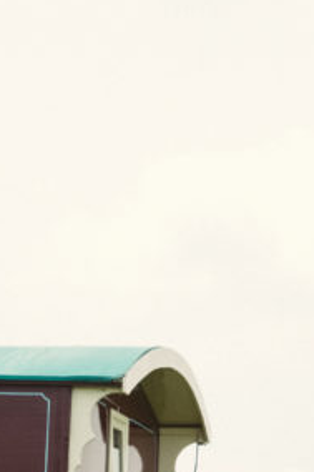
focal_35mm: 191
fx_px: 2502
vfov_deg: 10.7
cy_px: 479
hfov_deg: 6.9
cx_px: 670
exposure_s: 1/2900
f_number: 5.6
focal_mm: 35
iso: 800
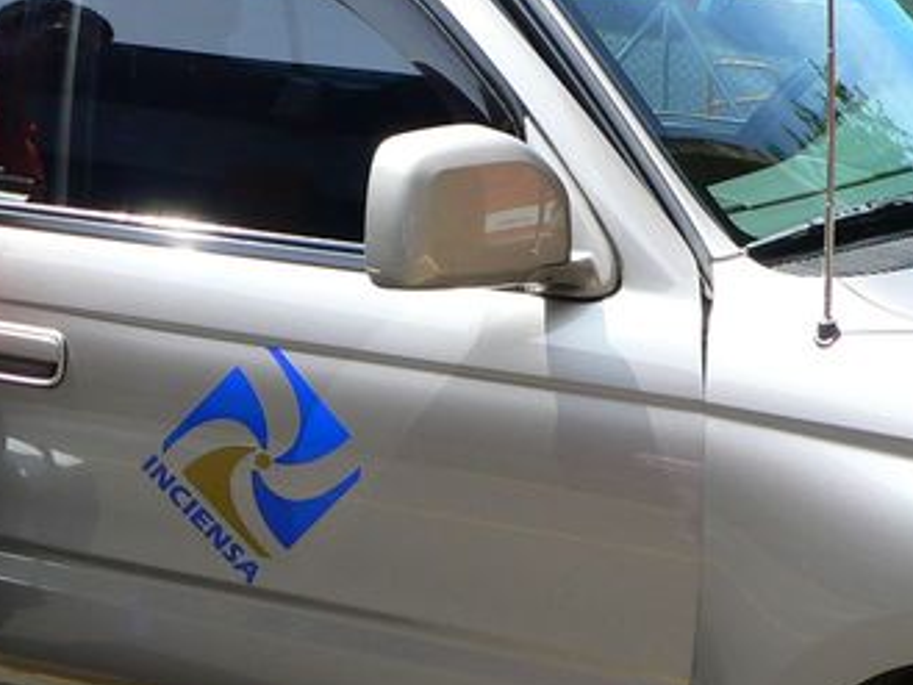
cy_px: 277
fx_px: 1847
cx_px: 158
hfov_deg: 27.1
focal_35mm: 70
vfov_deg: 21.0
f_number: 4
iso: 80
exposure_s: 1/160
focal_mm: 6
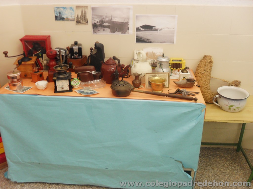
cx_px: 126
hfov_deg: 52.6
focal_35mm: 35
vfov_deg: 40.7
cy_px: 94
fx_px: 256
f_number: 2.8
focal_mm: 6.2
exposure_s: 1/45
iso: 120
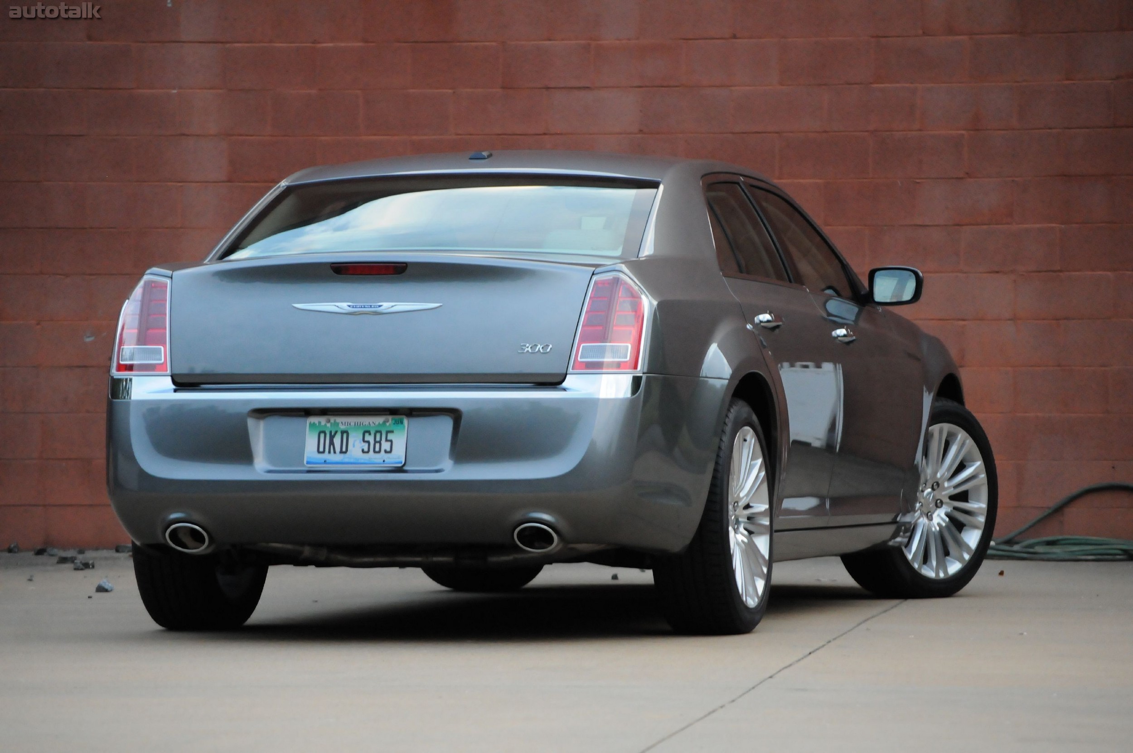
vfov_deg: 7.9
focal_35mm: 174
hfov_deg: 11.8
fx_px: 5470
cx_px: 566
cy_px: 376
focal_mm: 116
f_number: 5.6
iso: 2000
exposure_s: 1/250
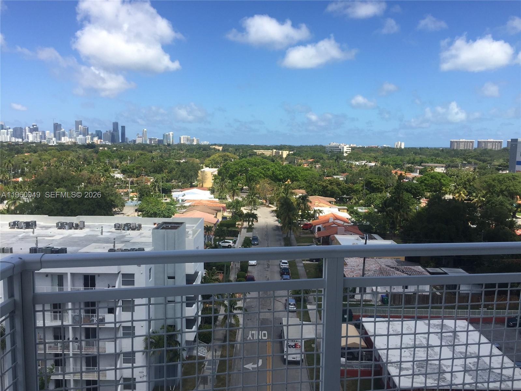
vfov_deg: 48.2
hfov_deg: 61.7
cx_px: 260
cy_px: 196
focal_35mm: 29
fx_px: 436
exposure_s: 1/1799
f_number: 2.2
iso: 32
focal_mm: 4.15
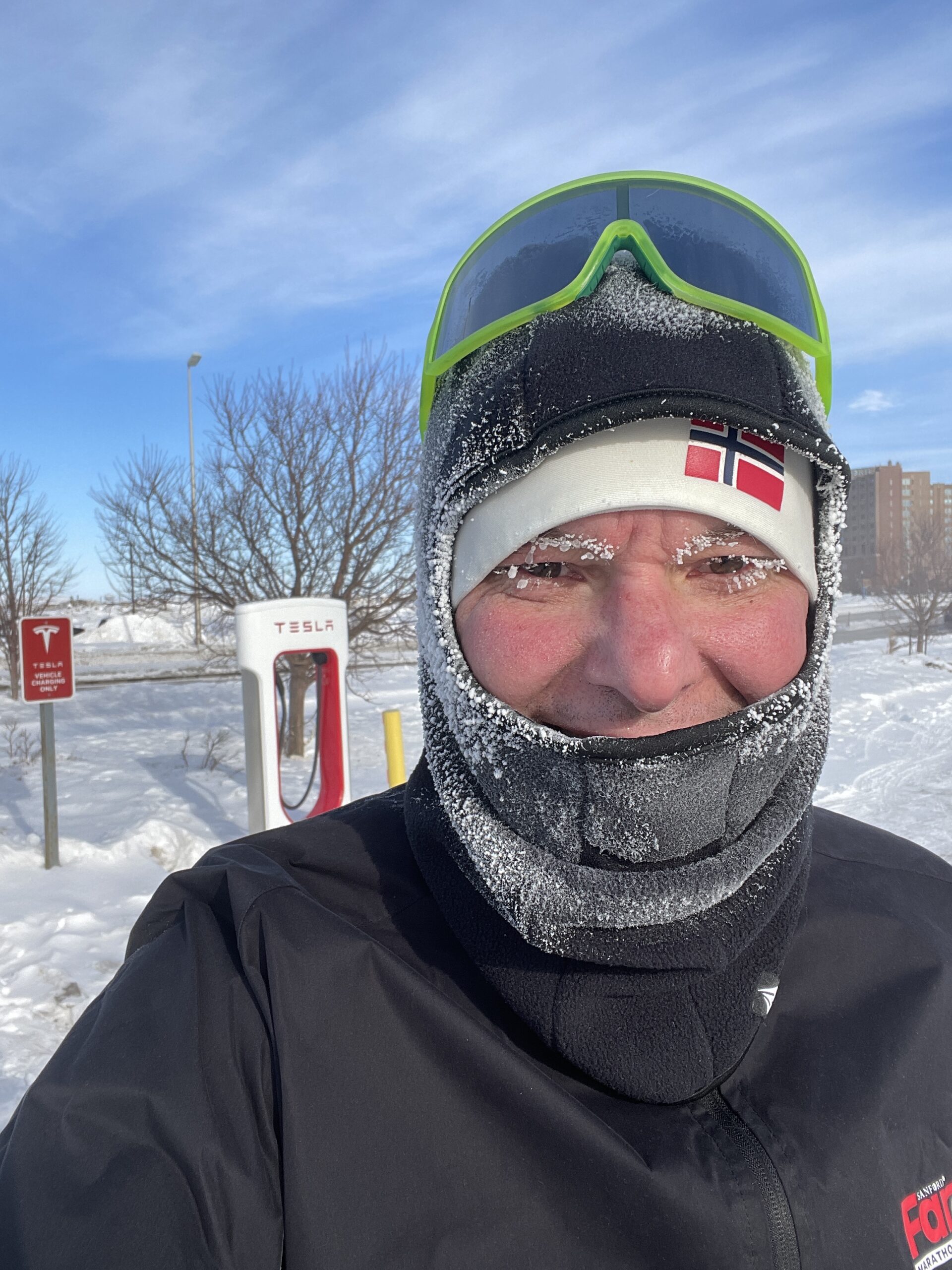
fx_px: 1100
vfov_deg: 60.0
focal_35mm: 30
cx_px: 476
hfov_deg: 46.8
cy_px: 635
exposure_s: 1/1125
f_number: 2.2
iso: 25
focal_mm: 2.71
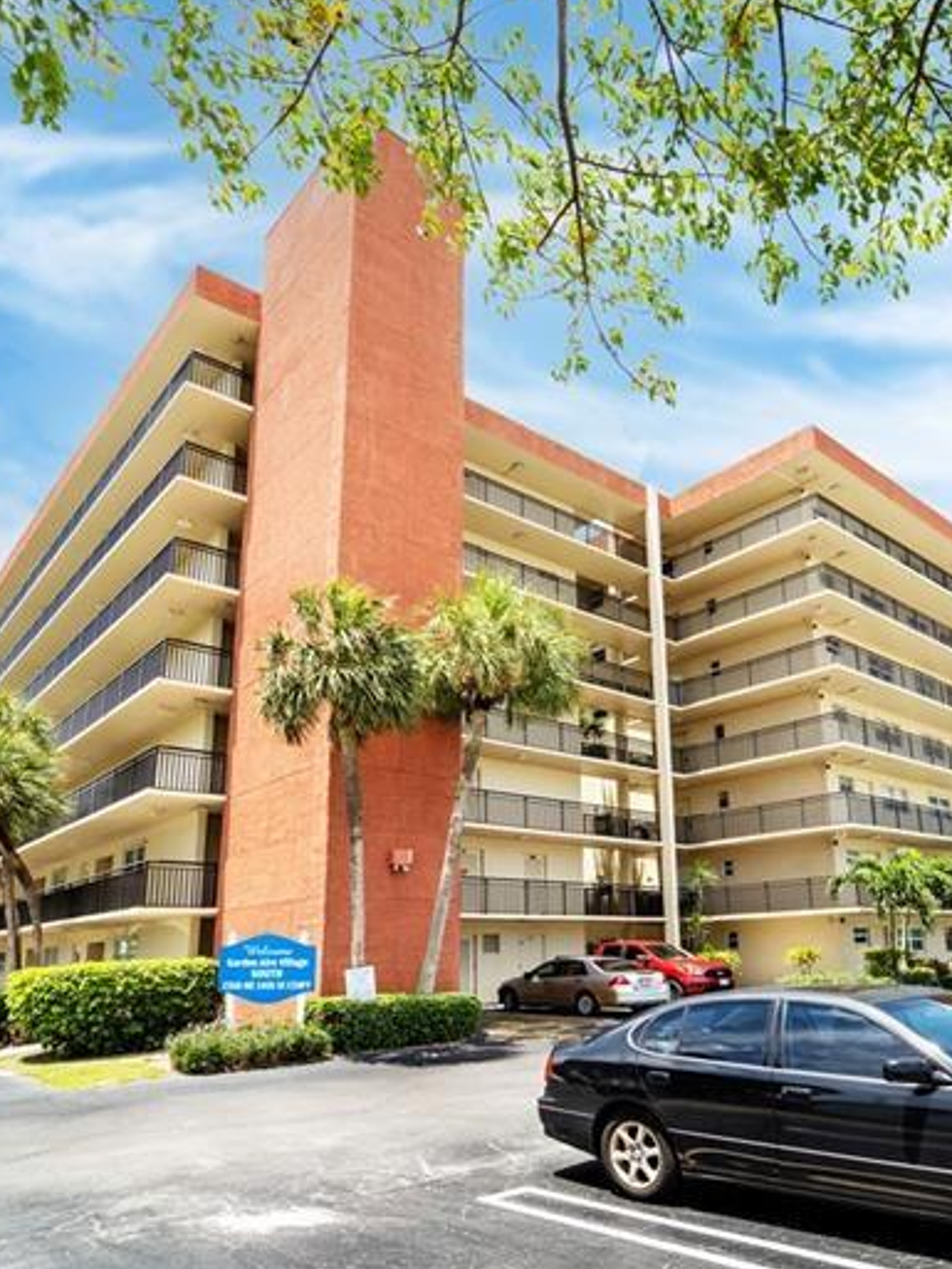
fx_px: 770
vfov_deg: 79.0
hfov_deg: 63.0
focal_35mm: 21
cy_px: 625
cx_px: 564
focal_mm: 14
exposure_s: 1/200
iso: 500
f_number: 13
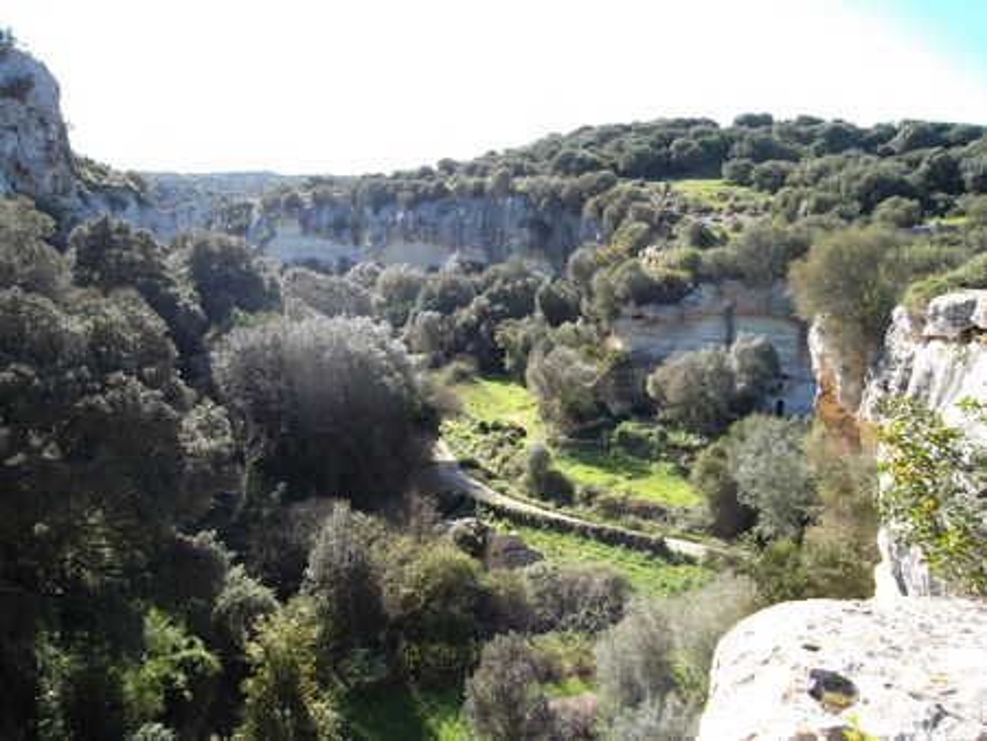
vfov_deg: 51.4
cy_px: 370
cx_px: 494
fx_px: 770
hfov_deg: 65.3
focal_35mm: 27
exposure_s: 1/220
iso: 80
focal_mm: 4.9
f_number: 3.5
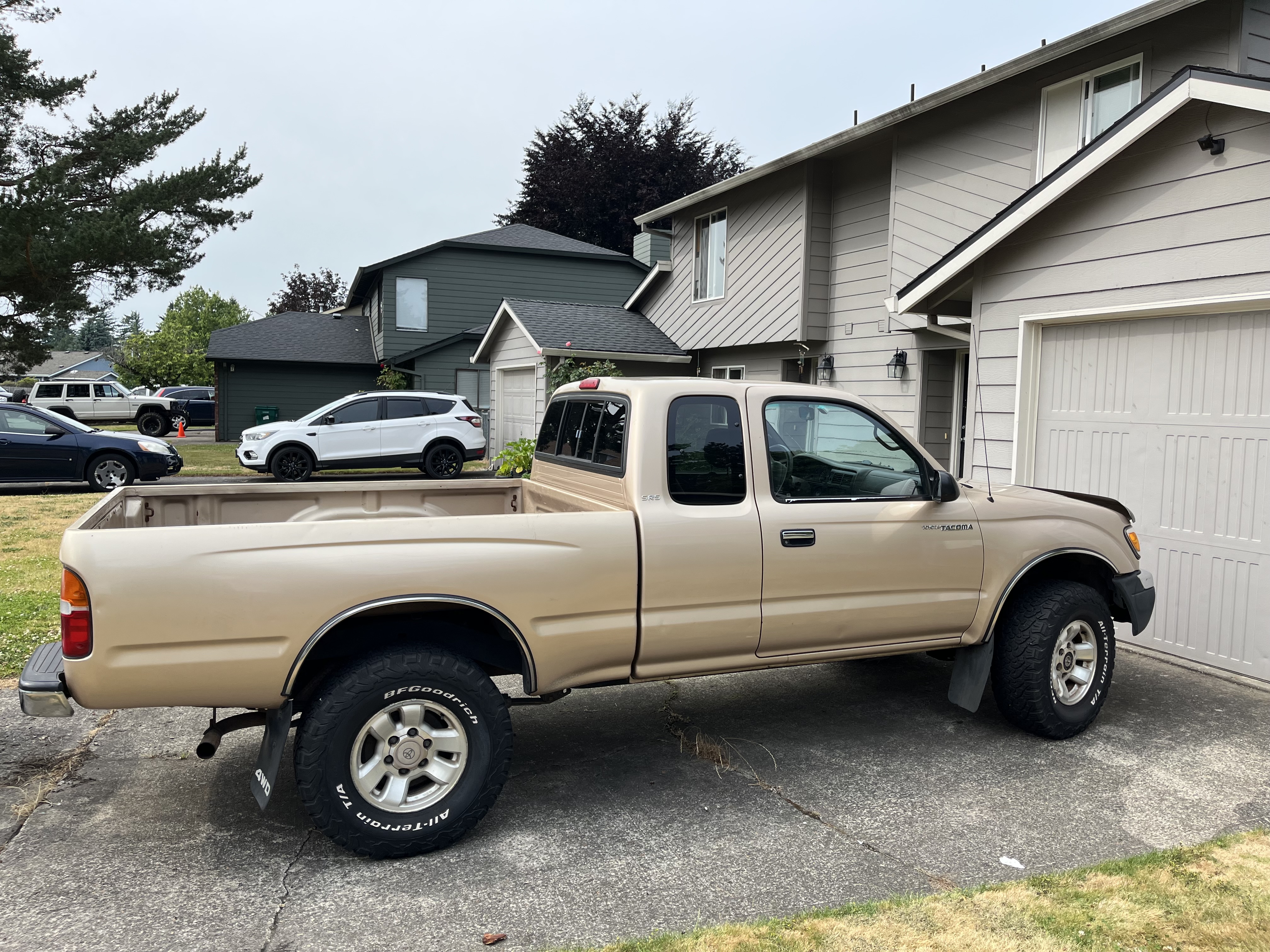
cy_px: 476
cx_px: 635
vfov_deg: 53.1
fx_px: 954
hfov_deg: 67.3
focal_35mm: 26
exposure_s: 1/1695
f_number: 1.6
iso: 50
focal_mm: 5.1
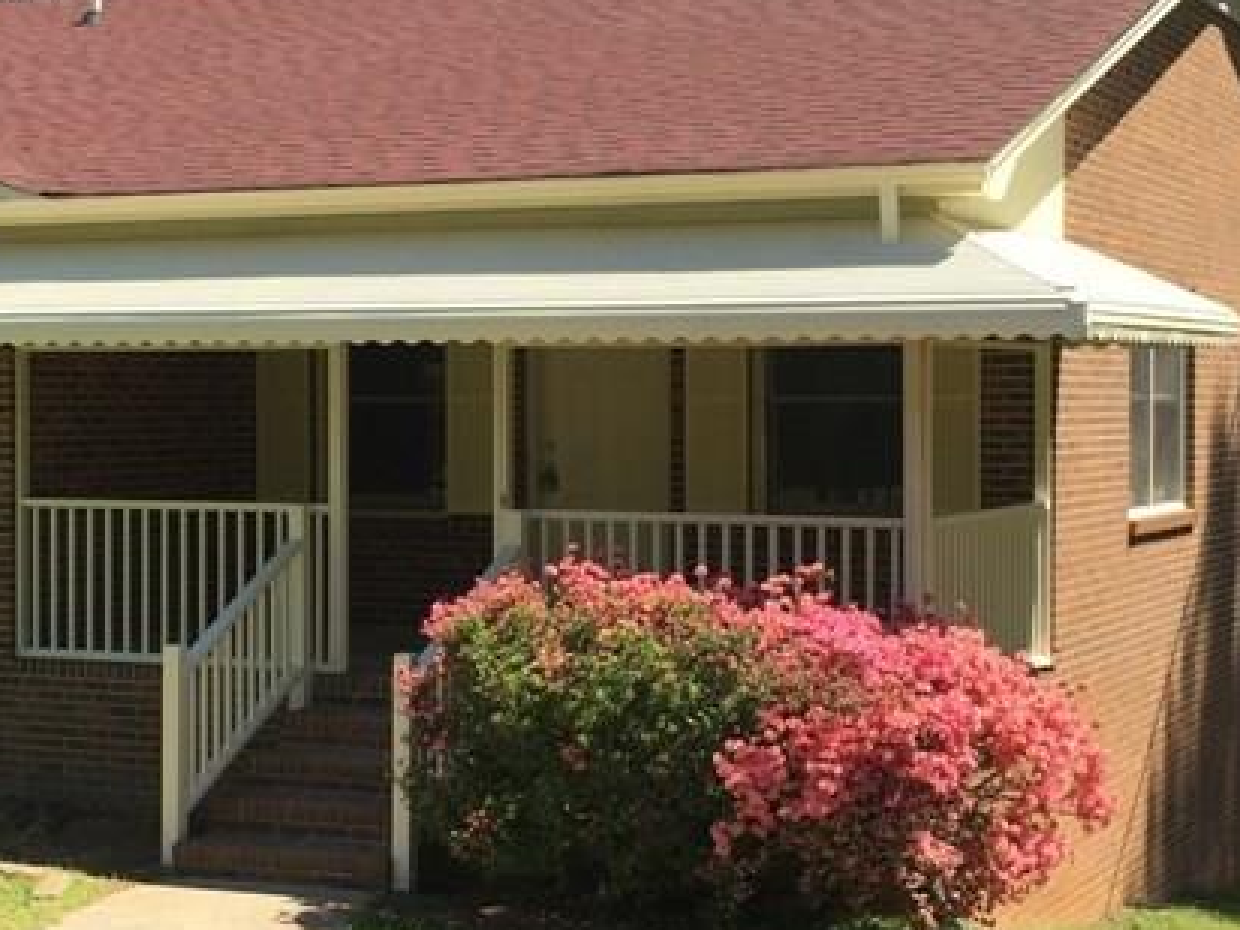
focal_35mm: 72
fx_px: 2579
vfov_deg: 20.4
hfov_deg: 26.9
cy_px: 509
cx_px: 448
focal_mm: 4.15
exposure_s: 1/1163
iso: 32
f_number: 2.2
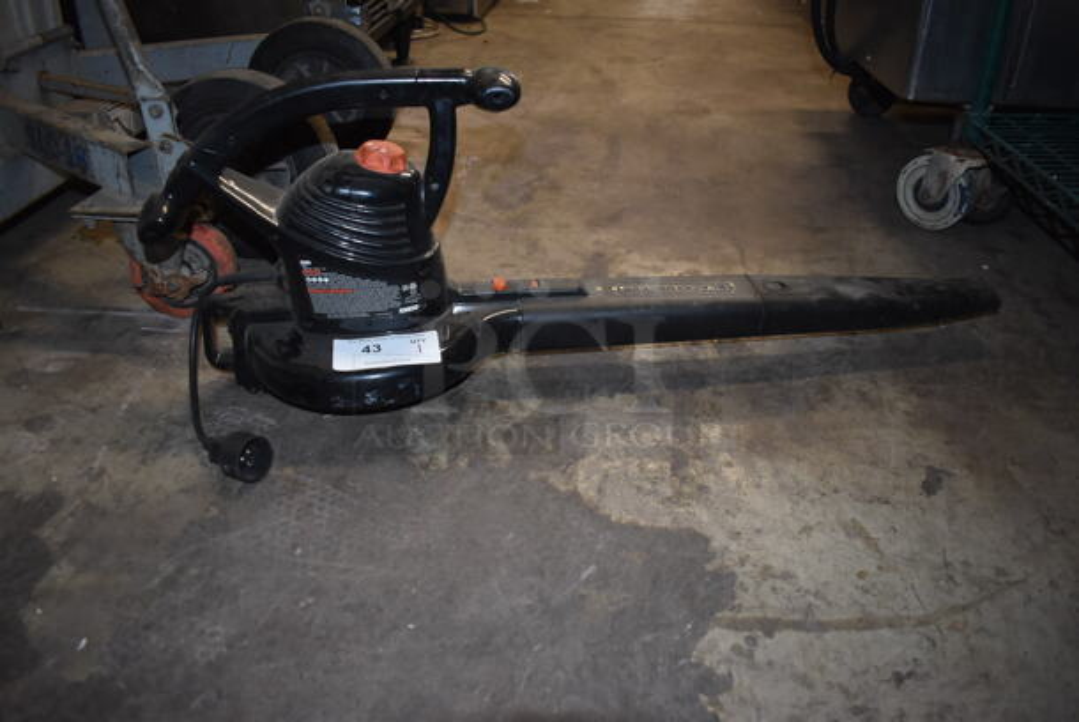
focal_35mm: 27
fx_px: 810
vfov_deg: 48.0
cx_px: 540
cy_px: 361
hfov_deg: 67.3
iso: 1250
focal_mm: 18
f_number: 3.5
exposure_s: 1/100
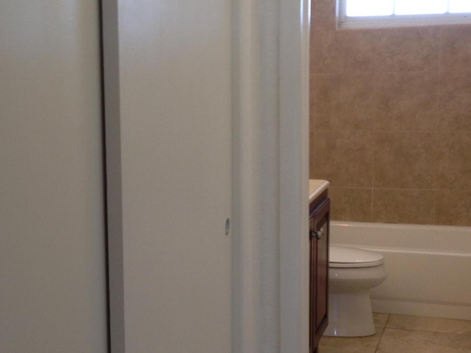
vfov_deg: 20.1
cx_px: 90
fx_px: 993
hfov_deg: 26.2
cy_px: 208
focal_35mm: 73
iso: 50
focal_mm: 4.12
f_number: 2.4
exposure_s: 1/30
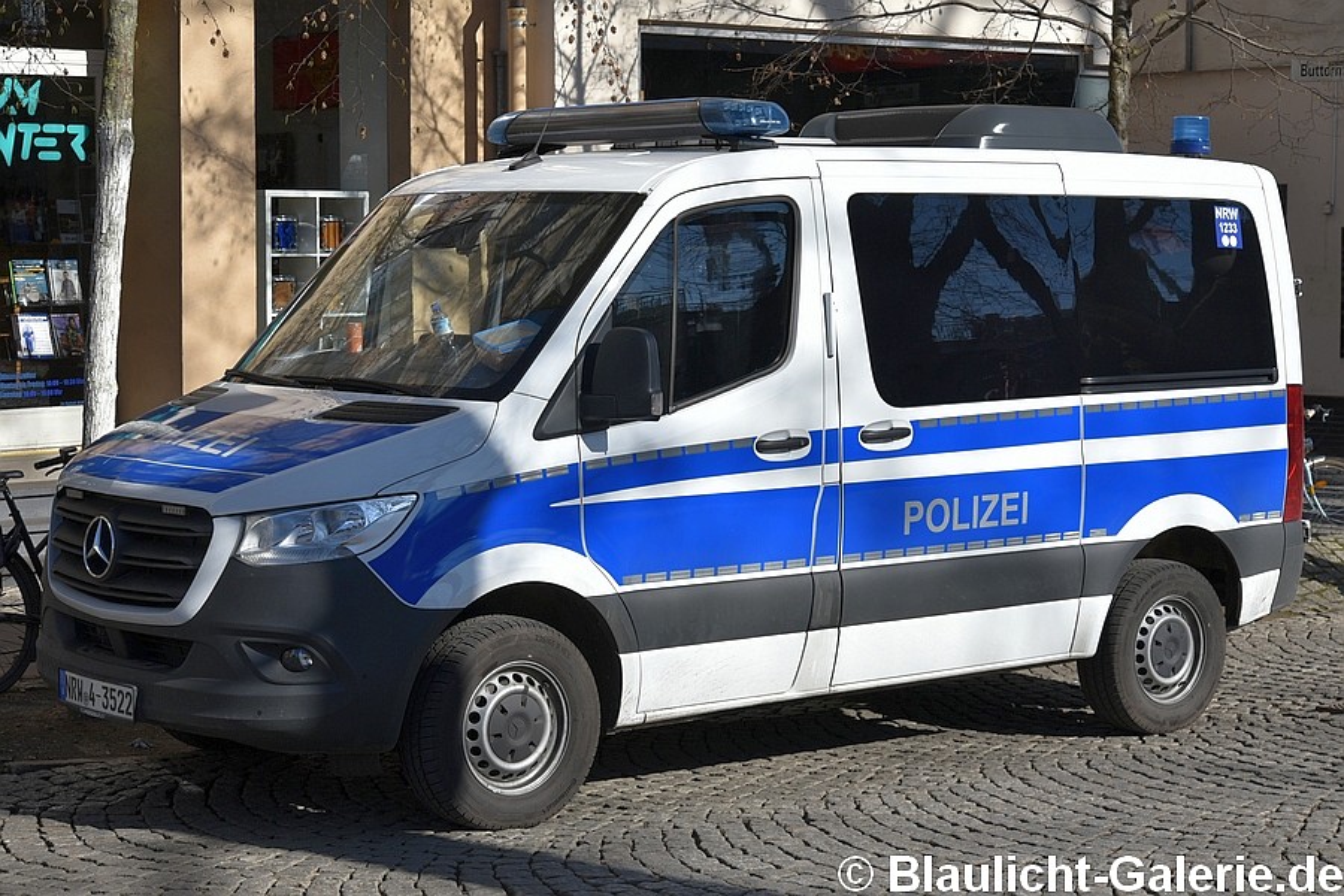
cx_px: 672
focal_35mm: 62
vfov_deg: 21.9
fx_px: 2314
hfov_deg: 32.4
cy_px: 448
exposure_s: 1/400
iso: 200
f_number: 10
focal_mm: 62
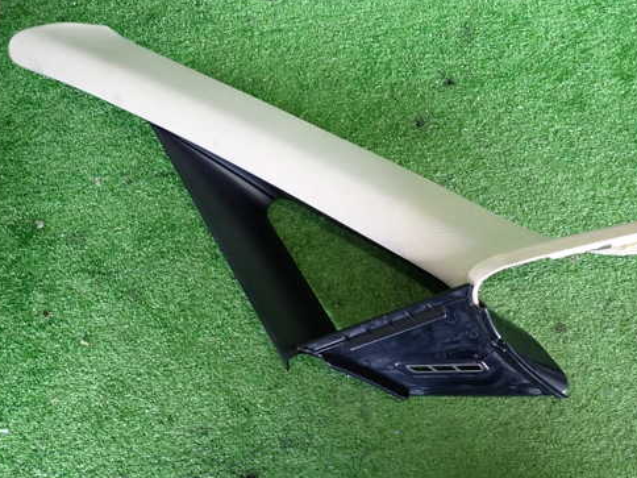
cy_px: 228
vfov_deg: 45.4
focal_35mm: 31
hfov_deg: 58.0
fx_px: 570
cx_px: 376
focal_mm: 4.5
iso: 200
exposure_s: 1/30
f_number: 2
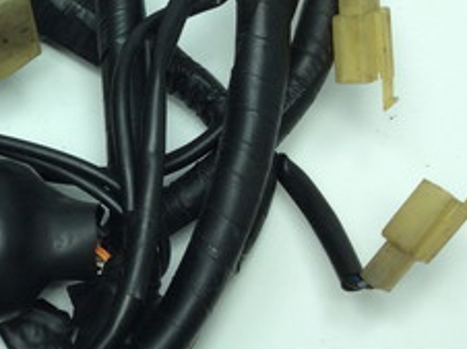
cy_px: 99
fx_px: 1146
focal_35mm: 85
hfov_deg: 21.1
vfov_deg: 17.3
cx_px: -130
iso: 32
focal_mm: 3.3
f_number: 2.4
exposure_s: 1/232
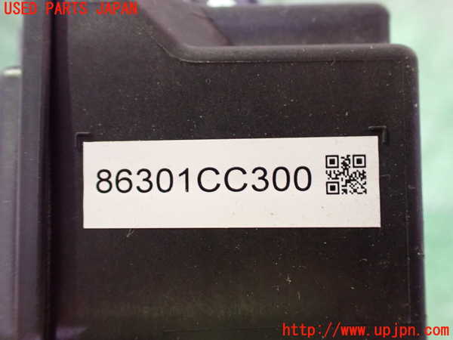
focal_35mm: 30
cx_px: 226
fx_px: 393
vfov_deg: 46.8
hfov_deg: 60.0
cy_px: 170
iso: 1250
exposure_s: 1/30
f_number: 2.3
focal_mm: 5.4
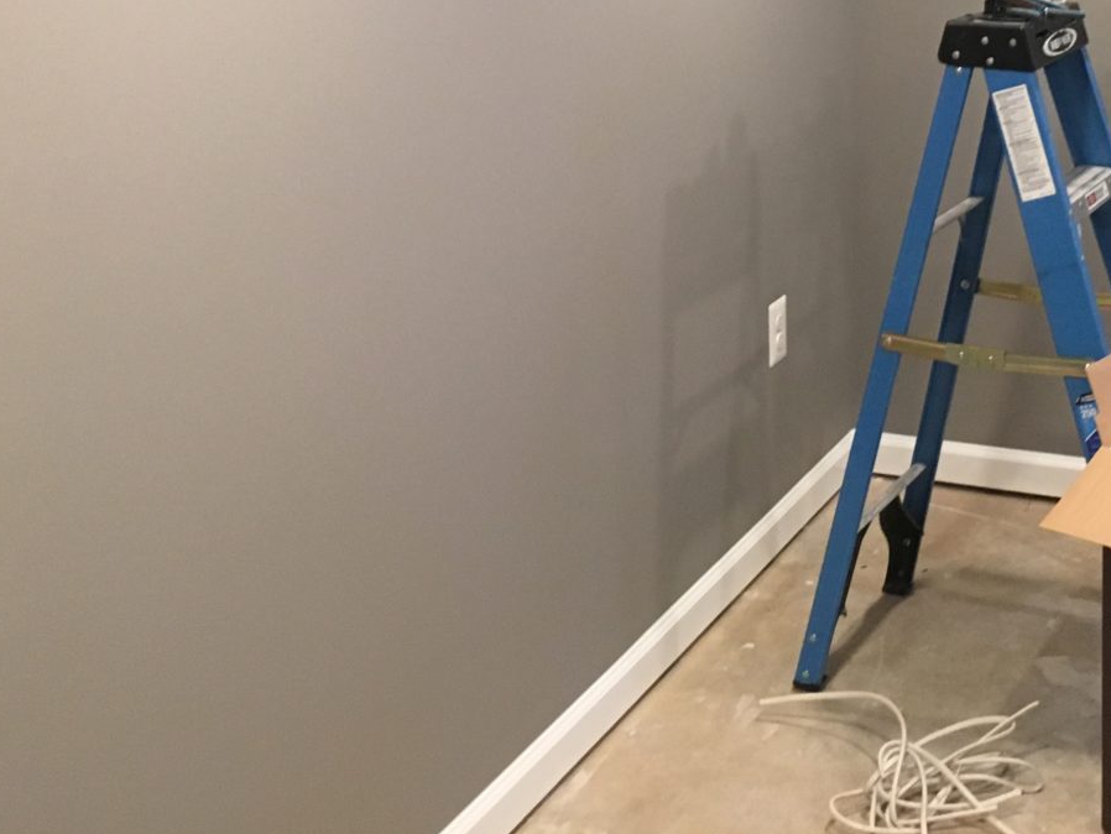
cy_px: -42
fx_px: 1990
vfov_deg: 22.5
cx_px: 819
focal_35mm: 62
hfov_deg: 30.7
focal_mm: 4.15
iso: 125
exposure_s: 1/30
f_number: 2.2
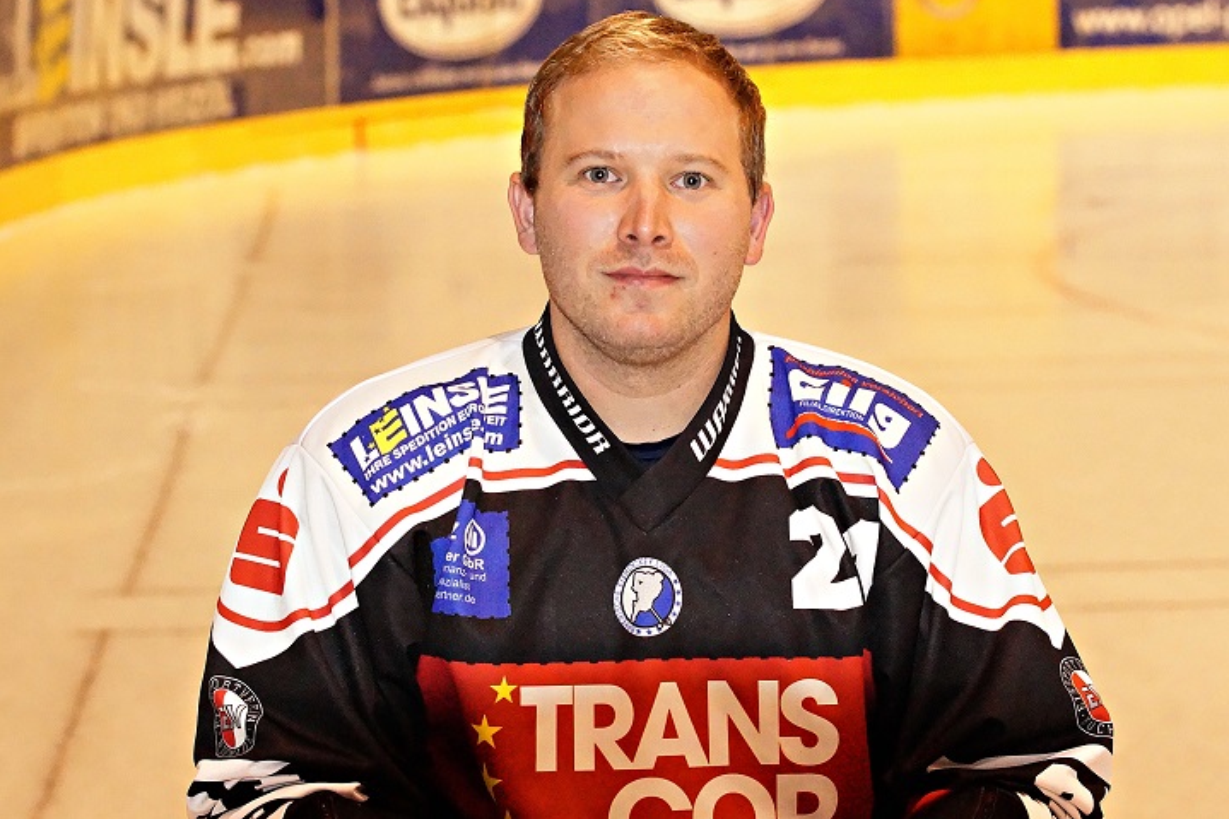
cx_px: 631
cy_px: 401
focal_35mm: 108
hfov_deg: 18.9
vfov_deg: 12.7
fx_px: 3686
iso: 6400
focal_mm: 70
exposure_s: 1/160
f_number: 5
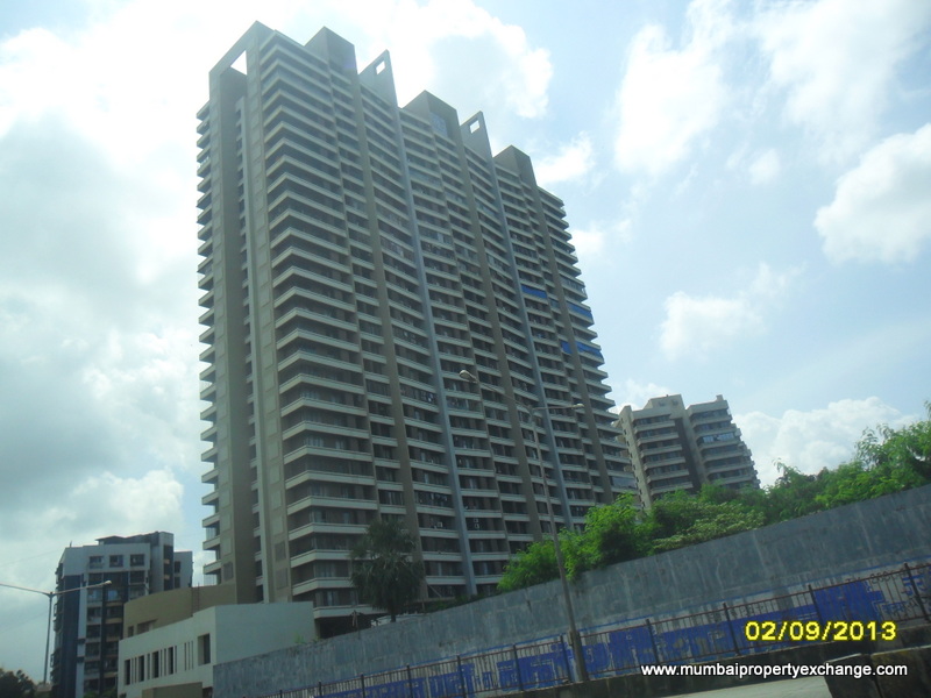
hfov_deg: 65.3
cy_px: 349
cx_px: 466
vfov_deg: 51.4
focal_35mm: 27
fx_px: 726
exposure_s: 1/250
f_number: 8.9
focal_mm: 4.9
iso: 100
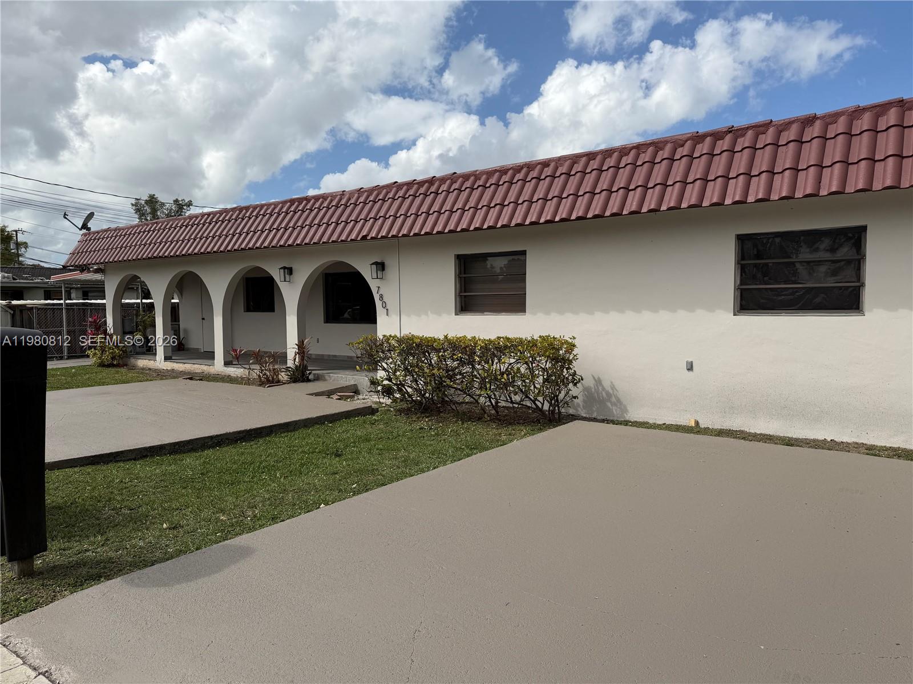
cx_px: 456
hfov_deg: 71.6
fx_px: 633
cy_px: 342
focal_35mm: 24
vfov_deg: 56.8
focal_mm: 6.76
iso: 80
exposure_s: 1/7353
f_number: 1.78
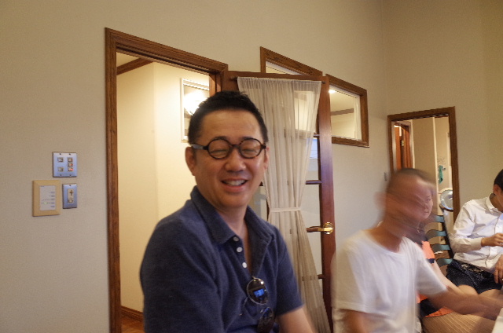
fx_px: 390
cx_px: 252
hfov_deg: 65.6
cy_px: 166
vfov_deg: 46.2
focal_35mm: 28
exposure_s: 1/4
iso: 800
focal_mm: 18.3
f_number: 5.6
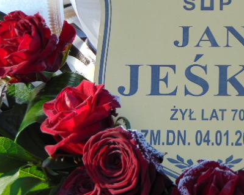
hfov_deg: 4.0
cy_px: 78
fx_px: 3473
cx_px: 180
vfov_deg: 3.2
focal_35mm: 481
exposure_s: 1/160
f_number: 4.2
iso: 80
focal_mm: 55.1
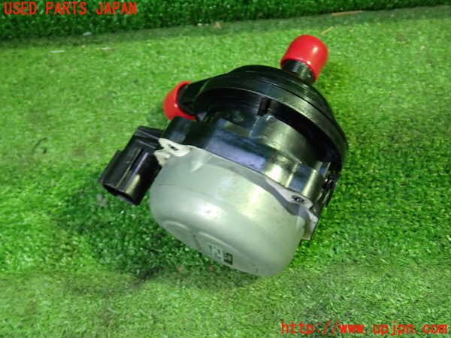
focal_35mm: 32
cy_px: 169
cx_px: 226
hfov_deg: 56.8
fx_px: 417
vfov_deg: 44.2
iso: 800
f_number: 2.4
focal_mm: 5.79
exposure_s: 1/30
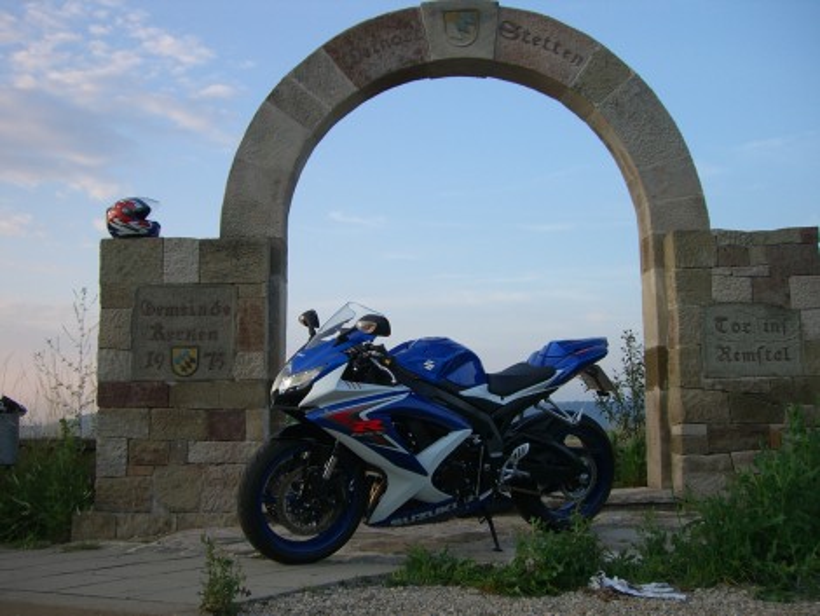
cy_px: 308
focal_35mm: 38
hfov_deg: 49.0
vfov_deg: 37.8
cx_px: 410
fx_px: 901
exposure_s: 1/250
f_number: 2.7
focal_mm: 6.2
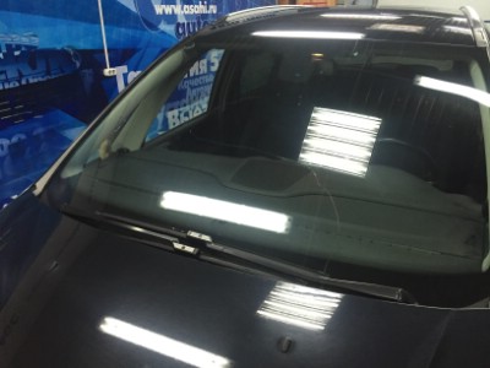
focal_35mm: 29
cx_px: 245
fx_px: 411
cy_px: 184
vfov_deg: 48.2
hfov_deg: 61.7
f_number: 2.2
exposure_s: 1/33
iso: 250
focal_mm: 4.15
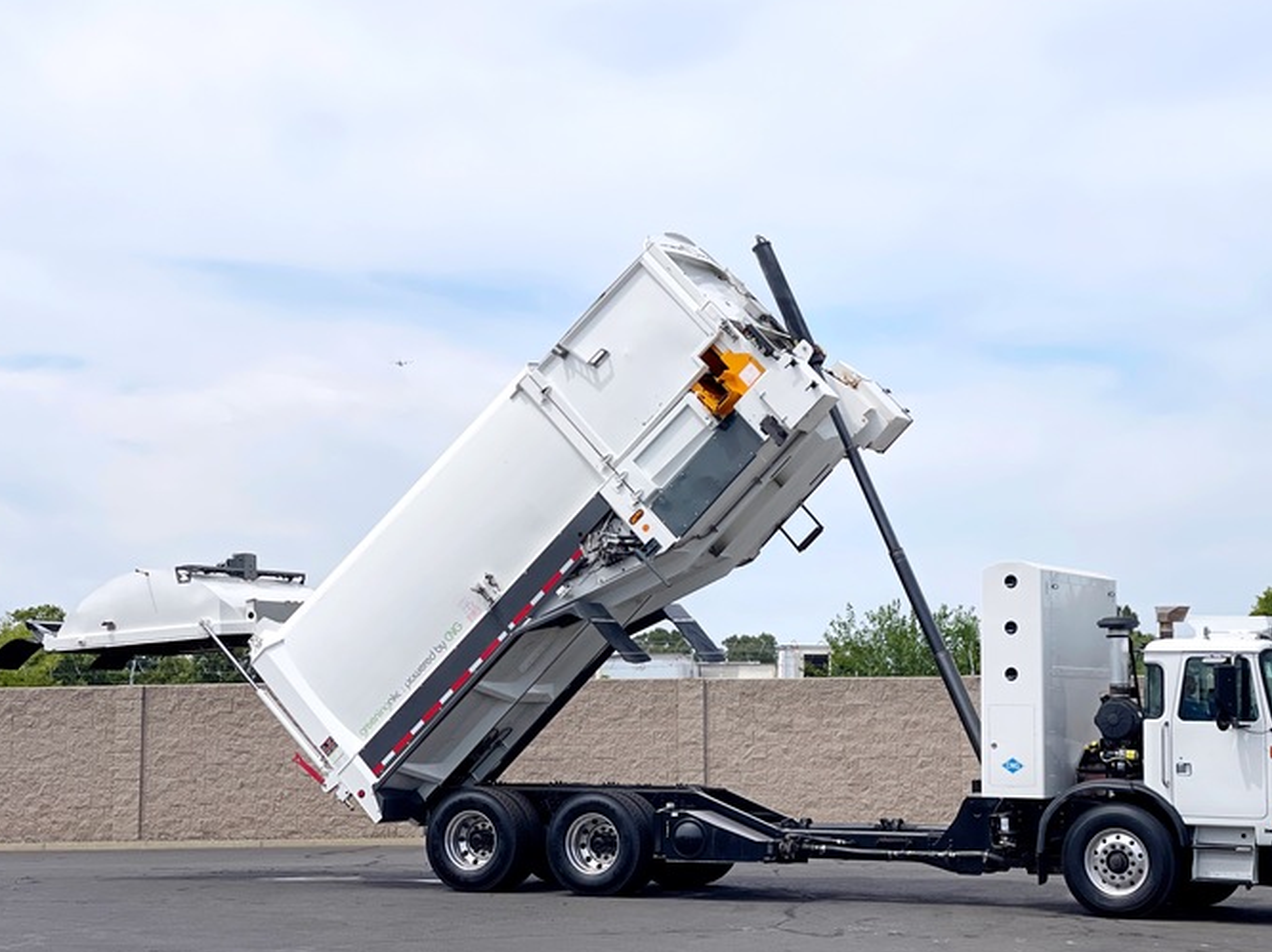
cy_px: 442
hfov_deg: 26.0
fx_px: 2755
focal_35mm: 75
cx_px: 720
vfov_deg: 19.6
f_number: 2.2
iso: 32
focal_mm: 7.5
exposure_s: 1/3311
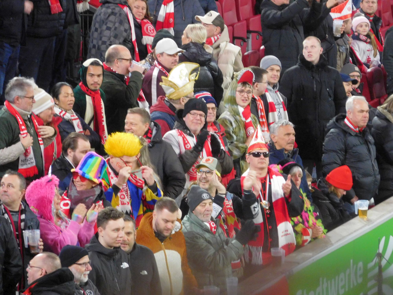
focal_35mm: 320
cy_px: 148
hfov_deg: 6.2
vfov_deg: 4.6
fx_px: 3633
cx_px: 196
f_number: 5.9
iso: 800
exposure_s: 1/50
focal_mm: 57.1
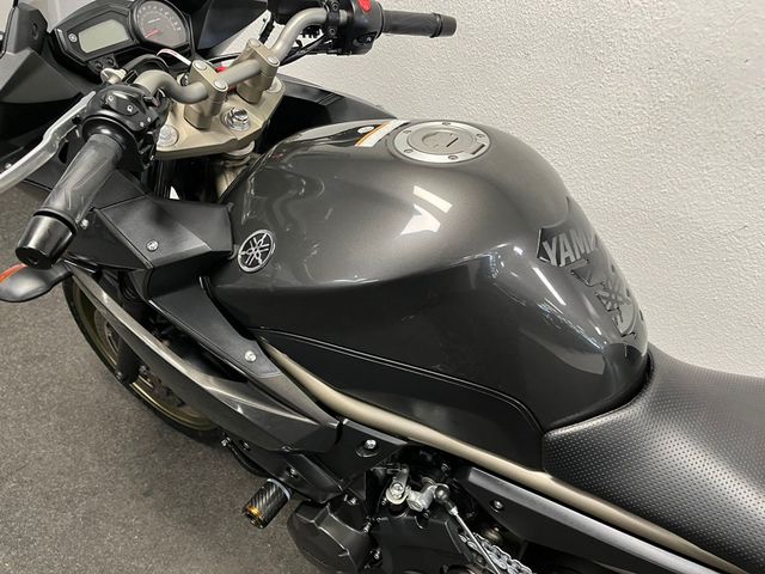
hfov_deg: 67.3
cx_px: 382
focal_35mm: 26
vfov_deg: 53.1
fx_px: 575
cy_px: 287
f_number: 1.6
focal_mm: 5.1
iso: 160
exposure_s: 1/50
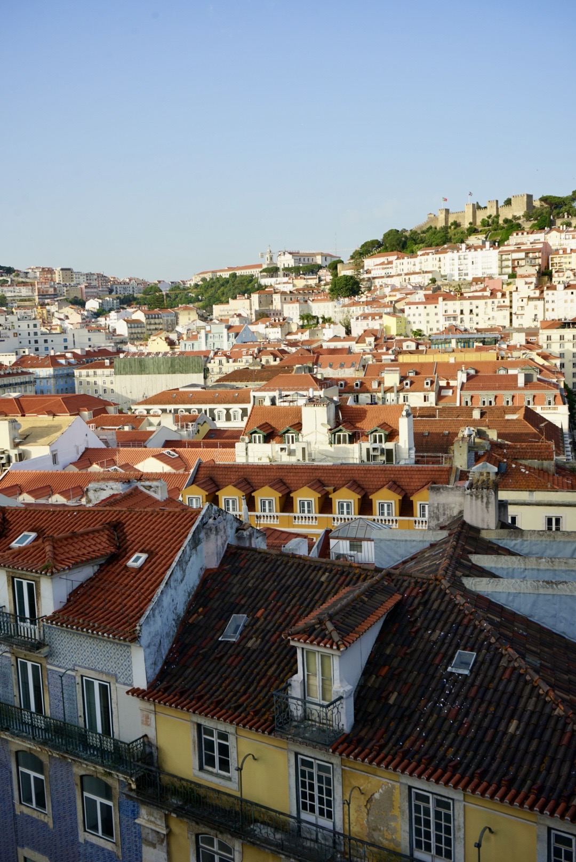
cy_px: 431
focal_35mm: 36
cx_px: 288
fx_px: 862
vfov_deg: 53.1
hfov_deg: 36.9
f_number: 9
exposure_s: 1/100
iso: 100
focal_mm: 36
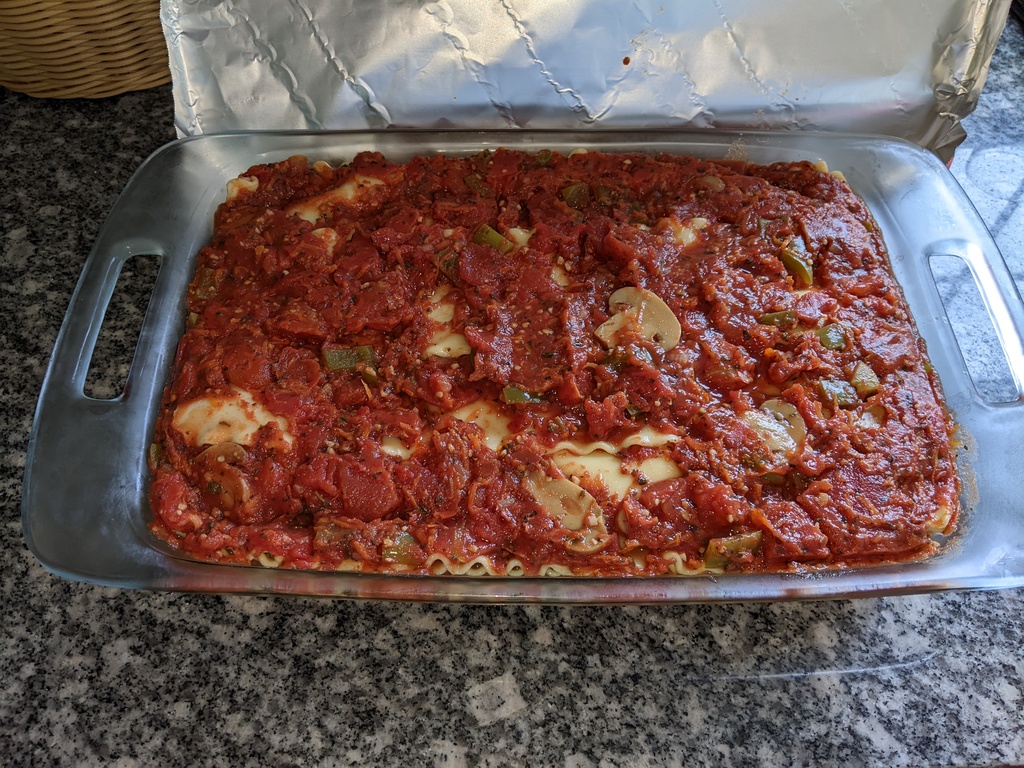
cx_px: 512
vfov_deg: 51.4
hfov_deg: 65.3
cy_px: 384
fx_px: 799
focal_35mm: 27
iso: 52
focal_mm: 4.44
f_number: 1.8
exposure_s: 1/59.9
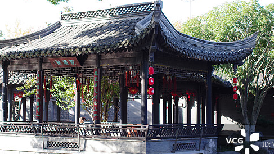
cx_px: 118
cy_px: 72
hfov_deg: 24.7
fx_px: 625
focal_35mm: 86
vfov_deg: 14.1
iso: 200
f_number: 4.5
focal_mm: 50
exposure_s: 1/125
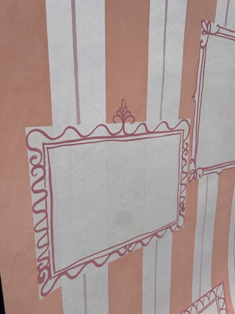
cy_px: 157
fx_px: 235
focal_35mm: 26
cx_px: 118
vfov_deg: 67.3
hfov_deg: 53.1
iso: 32
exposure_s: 1/25000
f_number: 1.6
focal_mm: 4.2
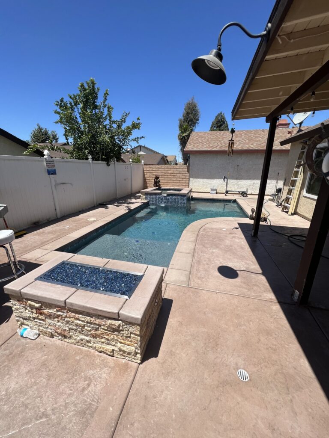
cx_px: 164
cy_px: 219
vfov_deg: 106.2
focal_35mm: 13
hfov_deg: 89.9
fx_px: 165
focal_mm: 1.57
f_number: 1.8
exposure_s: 1/1815
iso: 32
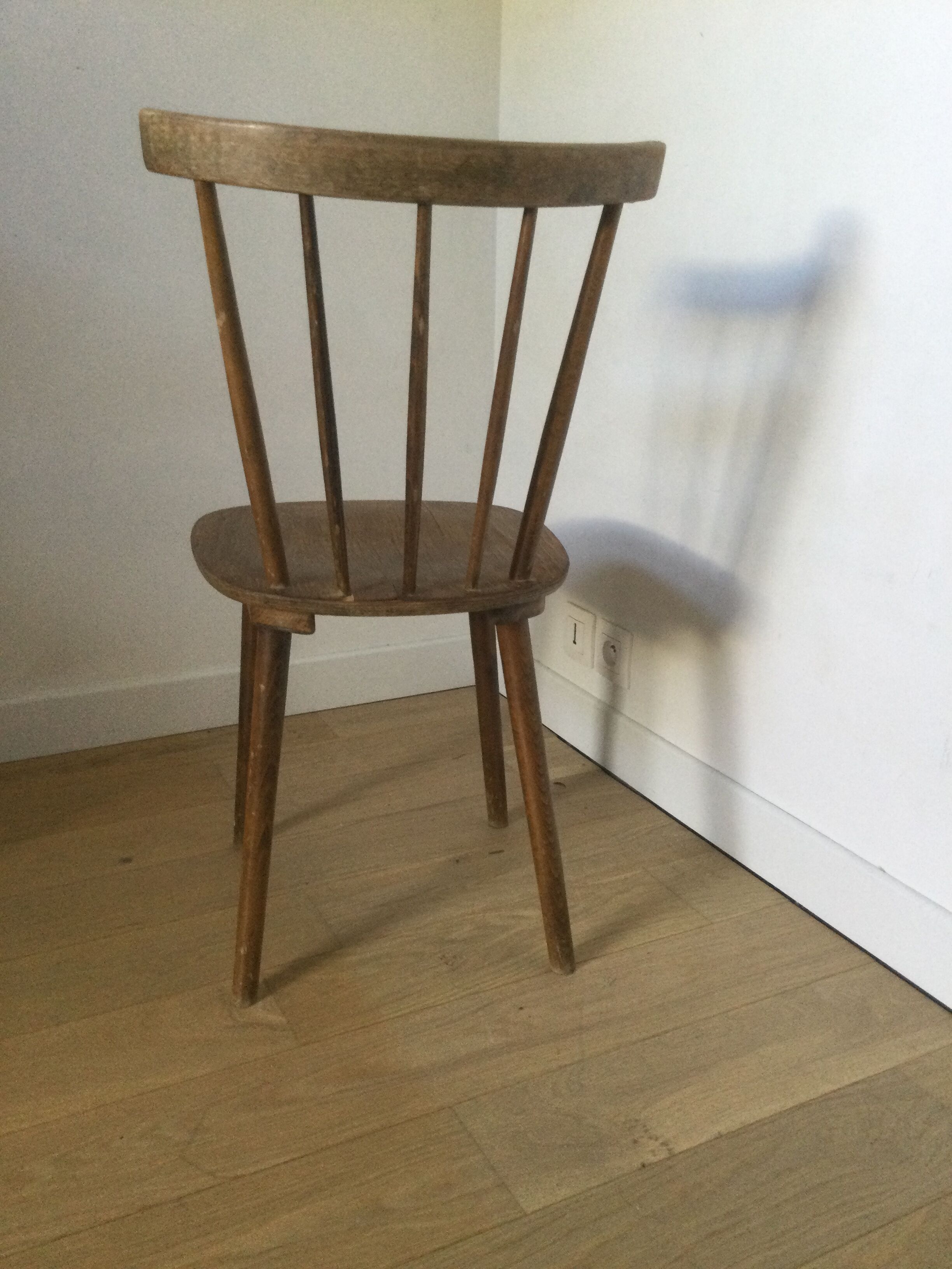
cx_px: 476
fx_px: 1137
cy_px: 634
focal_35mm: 31
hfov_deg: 45.4
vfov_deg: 58.4
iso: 100
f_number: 2.4
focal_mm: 3.3
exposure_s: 1/33
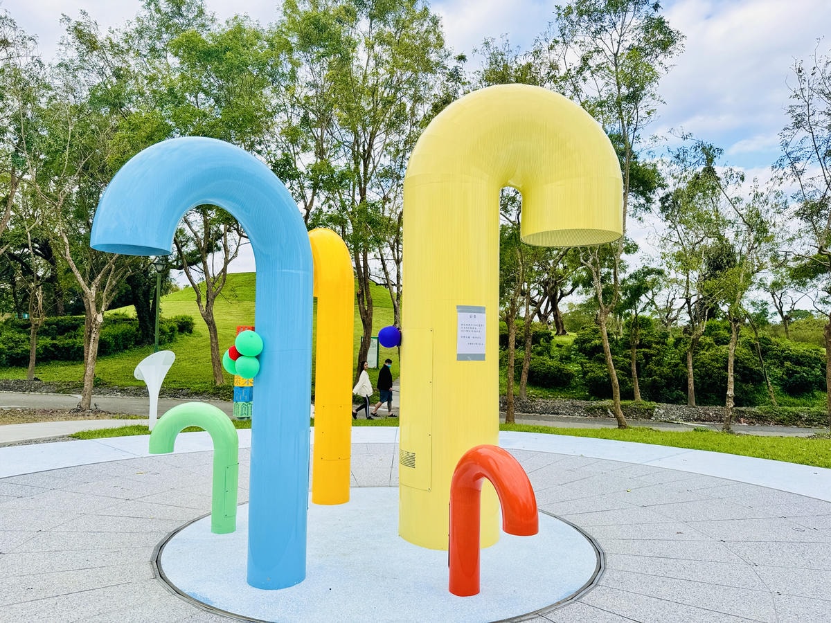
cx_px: 416
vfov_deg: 56.8
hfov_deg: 71.6
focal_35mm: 24
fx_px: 576
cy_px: 312
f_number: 1.78
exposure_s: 1/1151
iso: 80
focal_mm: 6.76
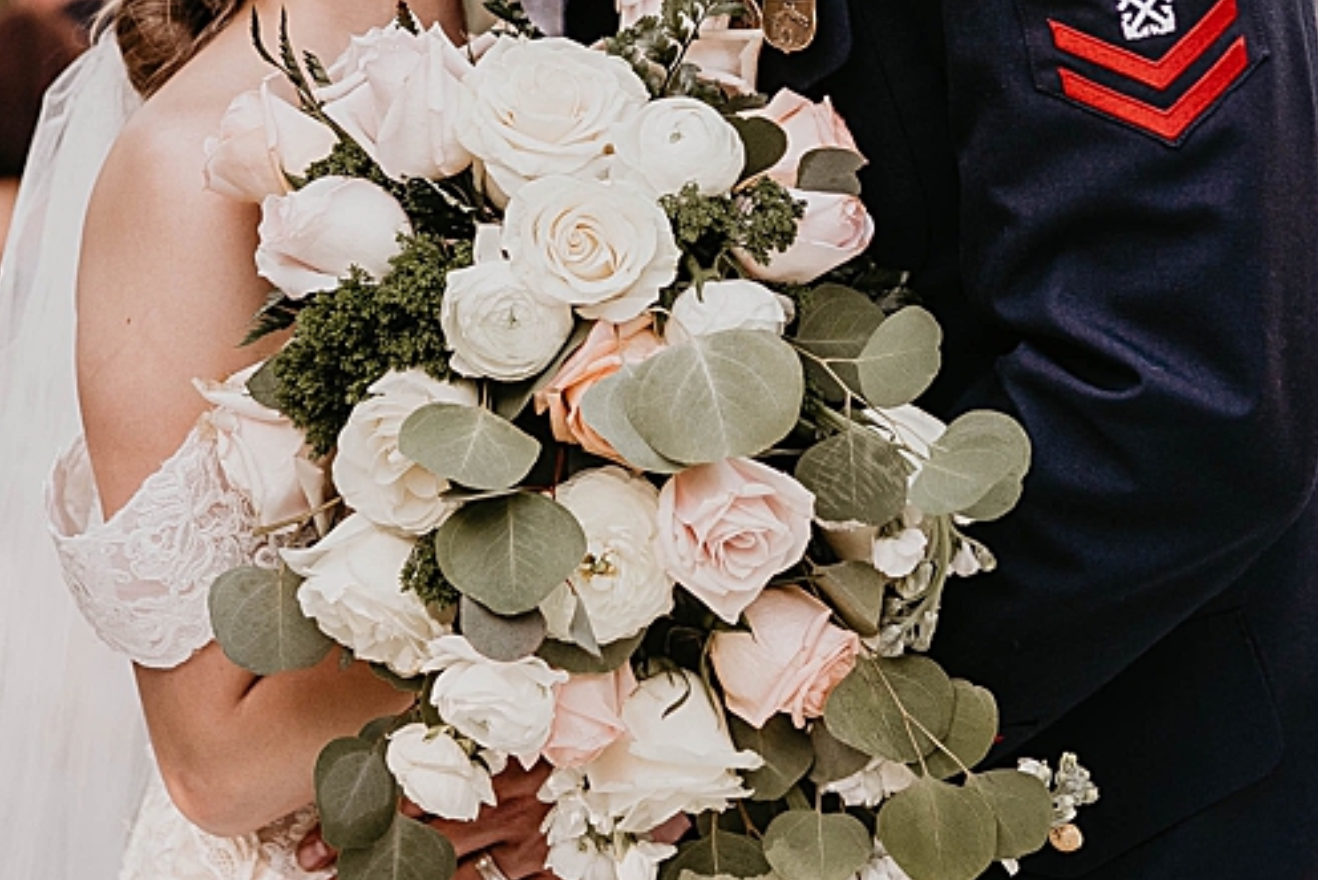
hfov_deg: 18.1
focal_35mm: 113
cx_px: 614
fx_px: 4138
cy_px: -191
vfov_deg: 11.9
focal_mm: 35
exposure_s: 1/640
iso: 200
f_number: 2.2
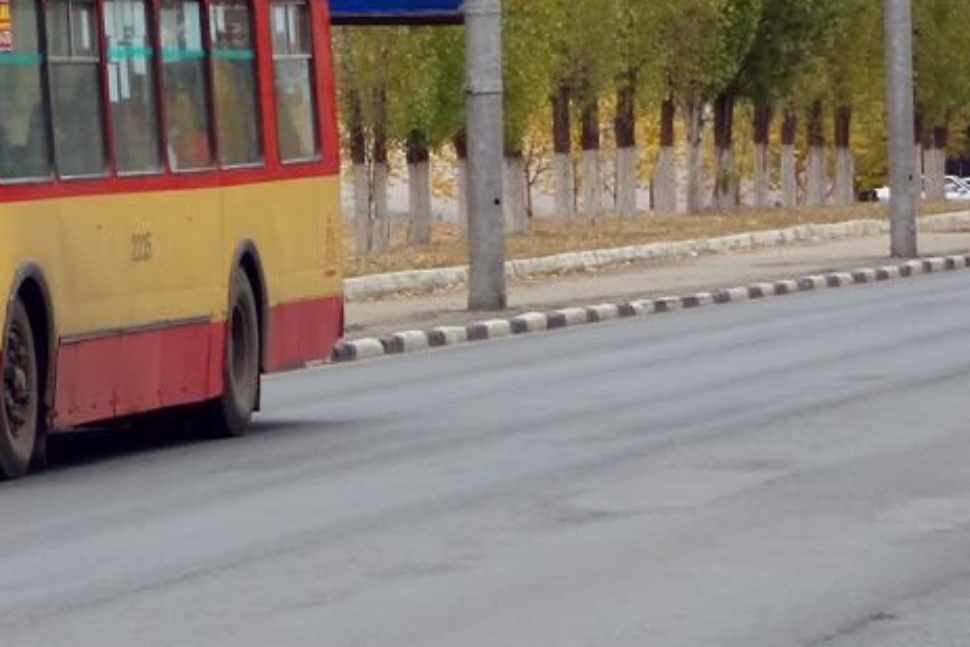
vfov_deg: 5.3
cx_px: -256
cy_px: -130
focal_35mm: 259
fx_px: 6980
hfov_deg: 7.9
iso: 320
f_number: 4.9
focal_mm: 37.1
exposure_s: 1/500
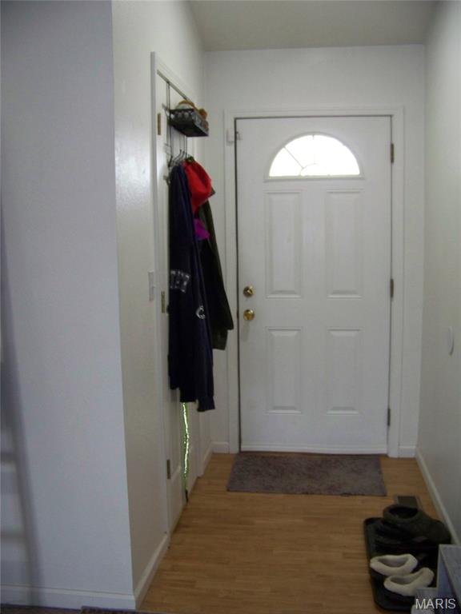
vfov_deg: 51.4
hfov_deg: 39.7
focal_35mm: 36
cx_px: 230
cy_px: 307
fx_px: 639
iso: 200
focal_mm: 5.85
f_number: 2.8
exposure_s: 1/30
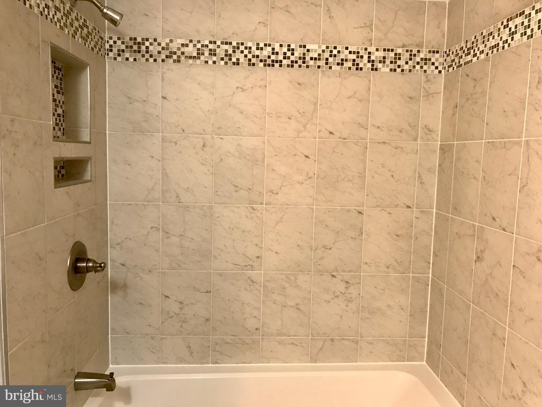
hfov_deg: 63.4
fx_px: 438
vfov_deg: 49.7
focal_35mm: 28
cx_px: 271
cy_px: 204
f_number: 1.8
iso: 64
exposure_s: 1/15
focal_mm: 3.99
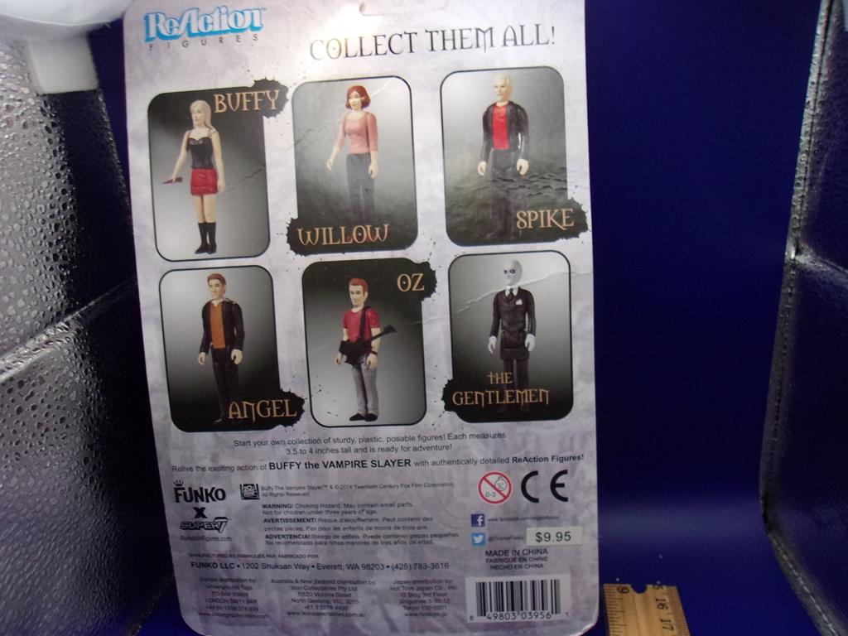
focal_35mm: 27
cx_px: 424
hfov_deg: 65.3
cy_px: 318
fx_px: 661
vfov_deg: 51.4
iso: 246
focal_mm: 4.9
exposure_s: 1/34
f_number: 3
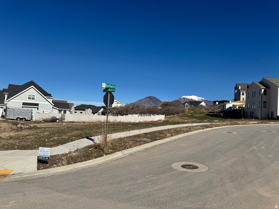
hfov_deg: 71.6
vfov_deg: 56.8
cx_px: 140
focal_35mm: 24
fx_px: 193
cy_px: 104
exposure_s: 1/10417
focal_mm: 6.76
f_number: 1.78
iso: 80
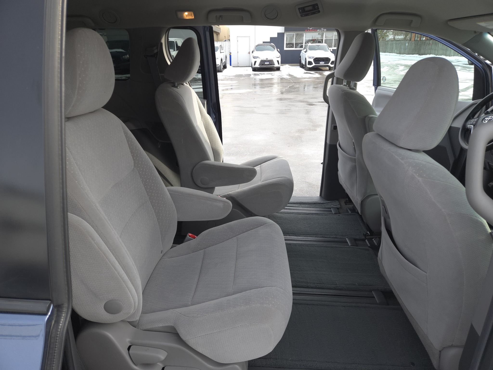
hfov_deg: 73.9
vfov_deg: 58.9
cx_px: 246
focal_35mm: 23
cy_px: 185
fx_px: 328
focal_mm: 5.4
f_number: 1.8
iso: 50
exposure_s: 1/393
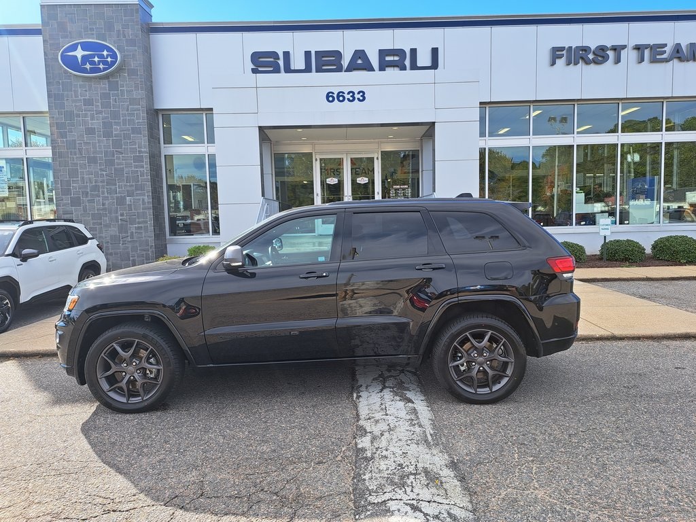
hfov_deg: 71.6
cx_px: 348
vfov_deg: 56.8
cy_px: 261
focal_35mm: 24
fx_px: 483
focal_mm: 5.23
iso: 50
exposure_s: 1/552
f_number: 1.8
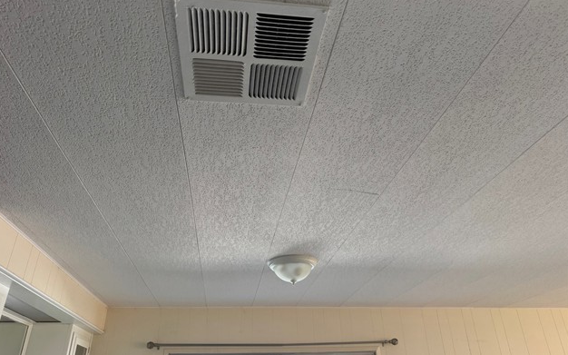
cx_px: 282
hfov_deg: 70.4
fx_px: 402
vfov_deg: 47.6
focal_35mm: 26
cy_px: 172
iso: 200
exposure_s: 1/60
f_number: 1.78
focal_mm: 6.76
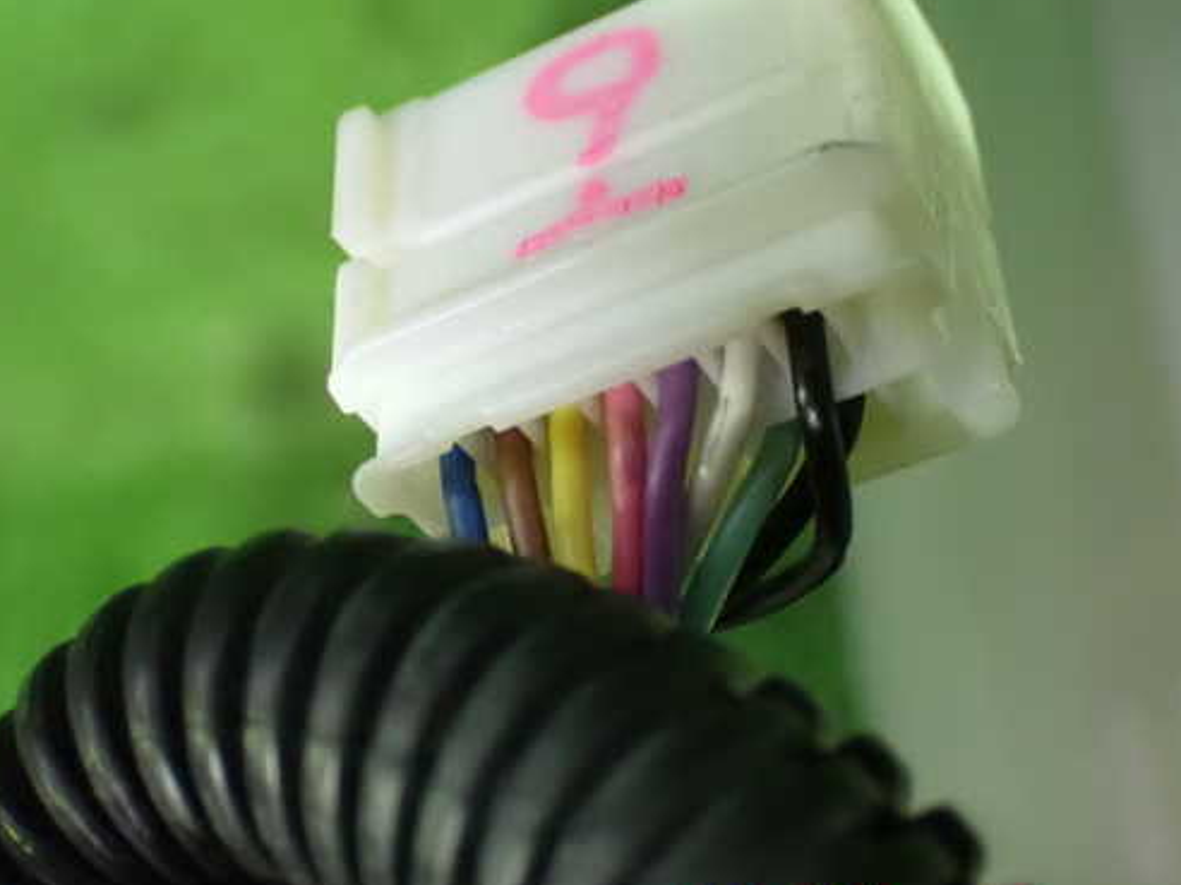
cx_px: 506
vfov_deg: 24.0
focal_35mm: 61
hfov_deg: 31.6
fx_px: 2081
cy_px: 405
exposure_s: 1/40
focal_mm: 9.01
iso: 1600
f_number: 3.2
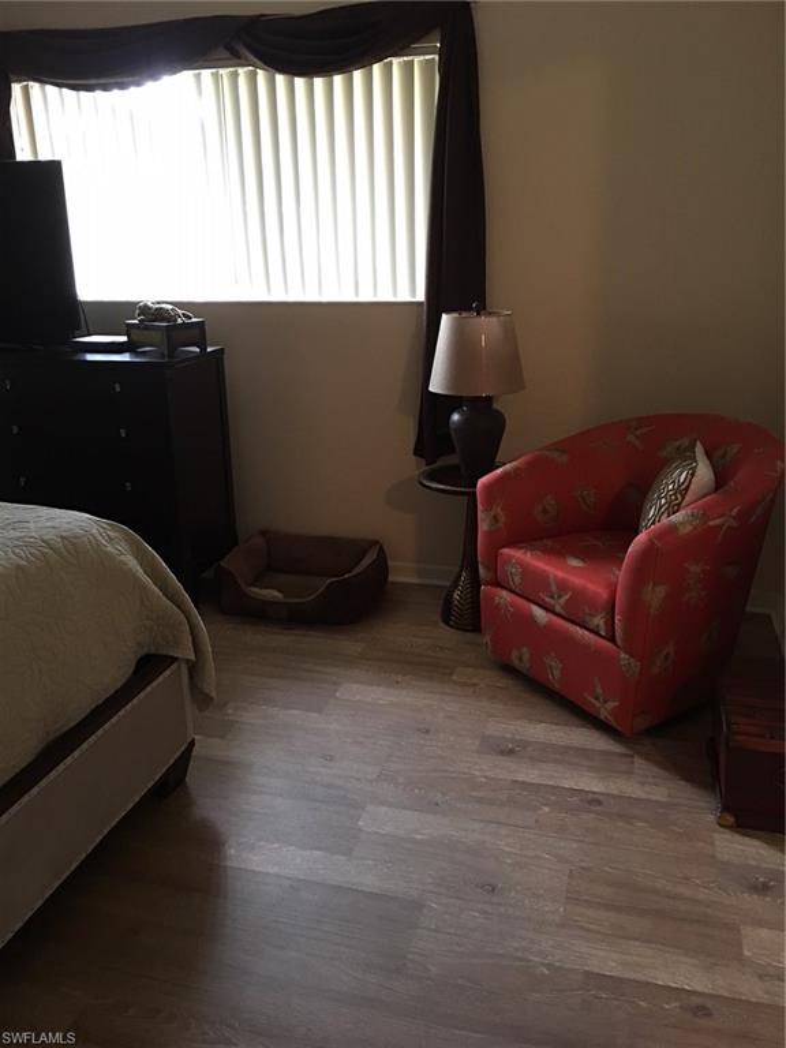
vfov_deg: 61.7
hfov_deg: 48.2
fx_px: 878
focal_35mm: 29
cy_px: 524
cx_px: 393
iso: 100
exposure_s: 1/15
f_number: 2.2
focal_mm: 4.15
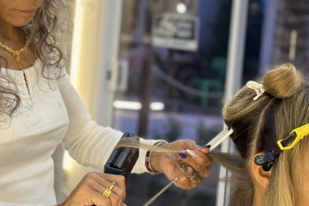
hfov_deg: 20.6
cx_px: 166
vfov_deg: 13.8
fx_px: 850
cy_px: 54
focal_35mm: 99
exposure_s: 1/100
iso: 100
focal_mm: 6.86
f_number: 1.78
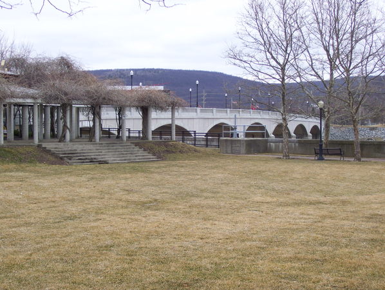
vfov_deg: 21.1
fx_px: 779
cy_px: 145
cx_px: 192
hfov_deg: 27.7
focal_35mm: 70
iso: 80
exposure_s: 1/250
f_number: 4
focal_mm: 11.6
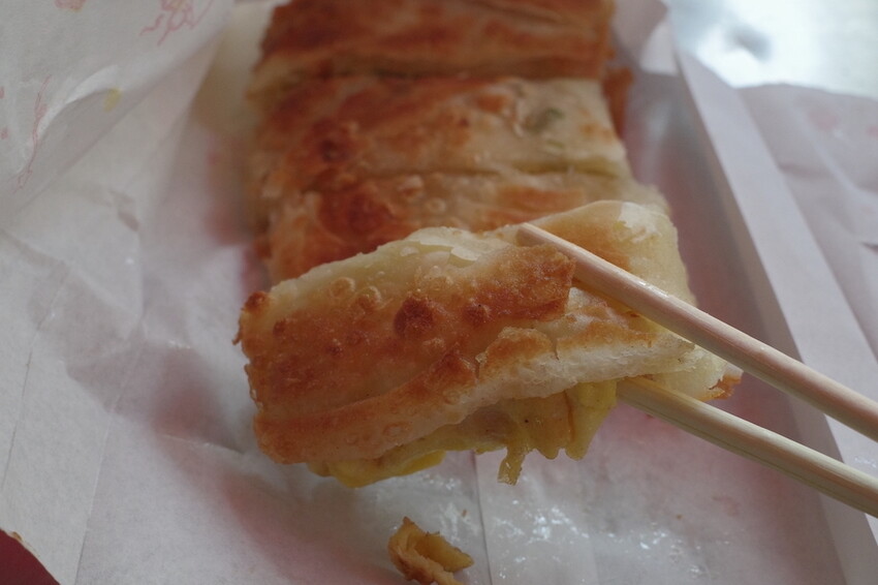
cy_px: 292
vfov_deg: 27.0
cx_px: 439
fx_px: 1219
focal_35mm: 50
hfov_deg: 39.6
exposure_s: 1/60
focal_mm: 18.3
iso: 640
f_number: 4.5
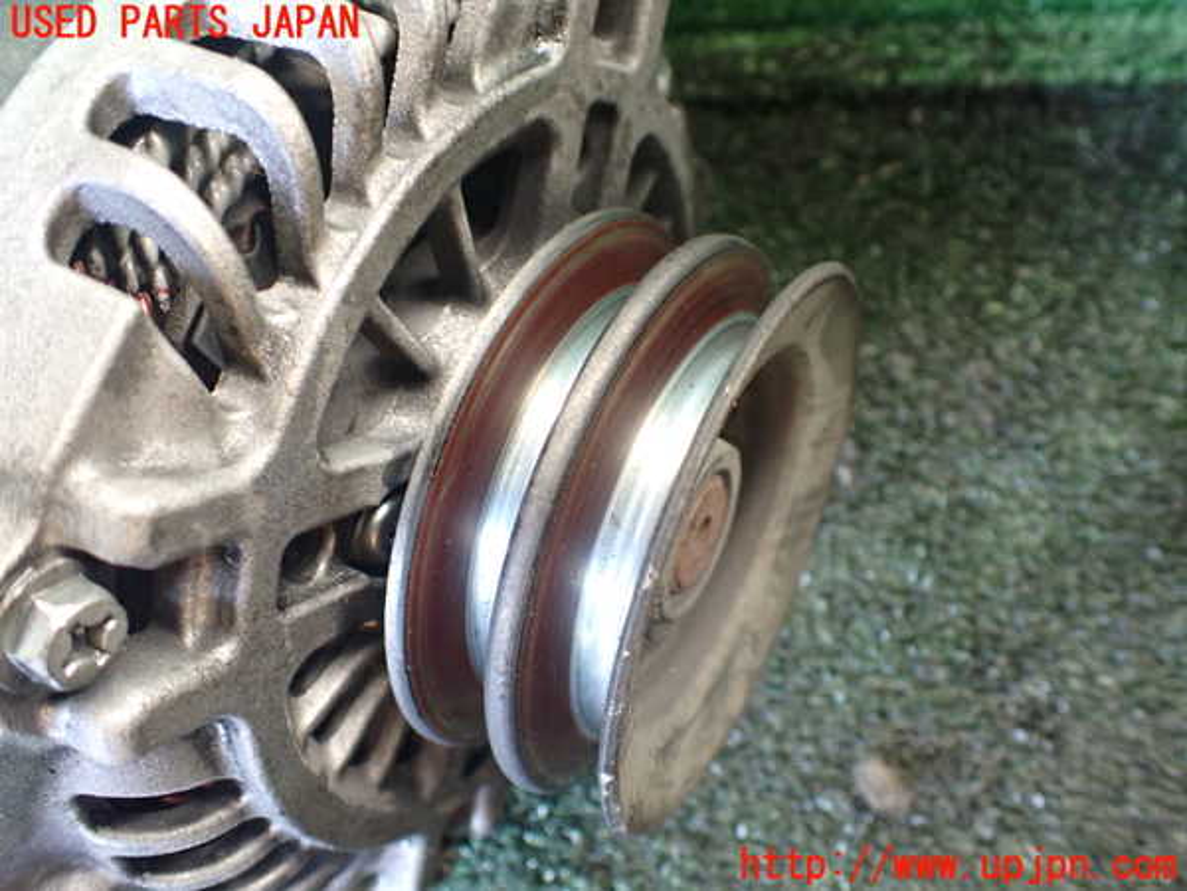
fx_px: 1029
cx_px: 594
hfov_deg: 60.0
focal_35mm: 30
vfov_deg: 46.8
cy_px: 446
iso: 800
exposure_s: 1/80
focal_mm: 5.4
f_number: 2.3
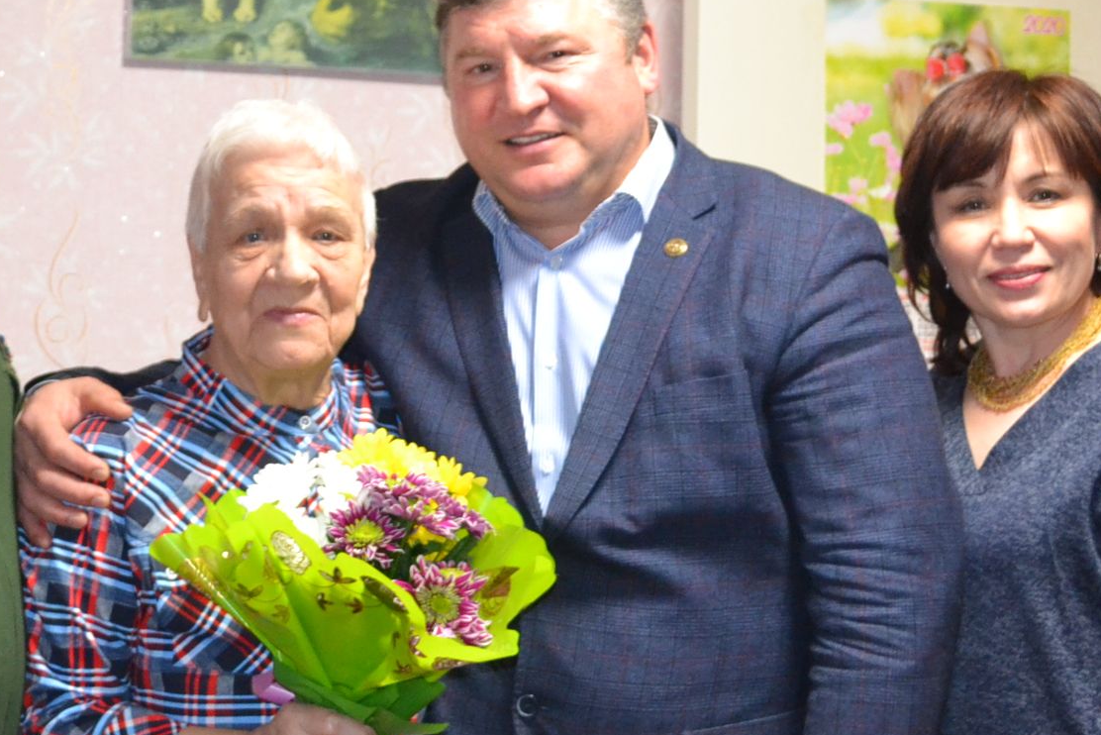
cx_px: 401
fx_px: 2661
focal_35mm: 87
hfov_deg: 23.3
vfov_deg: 15.7
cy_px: 227
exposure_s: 1/60
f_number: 4.5
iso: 2000
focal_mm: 28
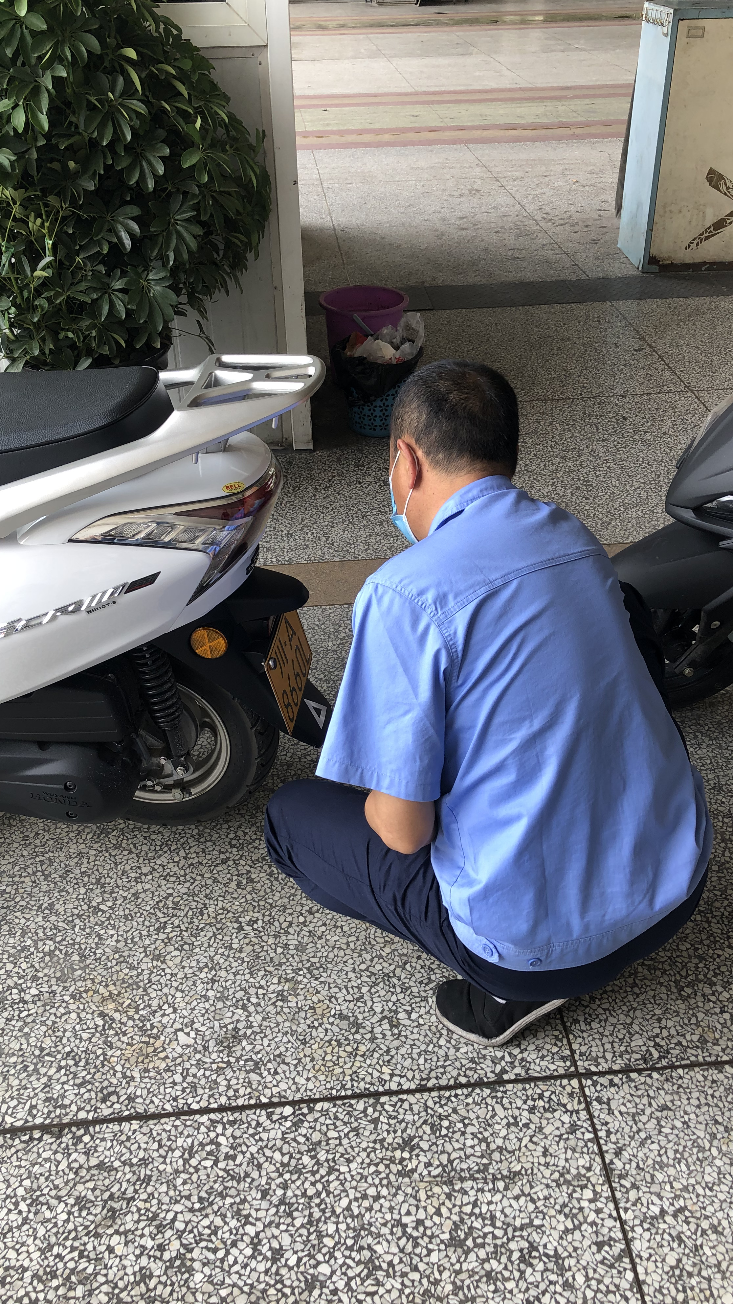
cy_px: 648
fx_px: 1071
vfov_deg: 62.6
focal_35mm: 31
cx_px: 349
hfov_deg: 37.8
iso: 20
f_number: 1.8
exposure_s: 1/127
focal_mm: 3.99
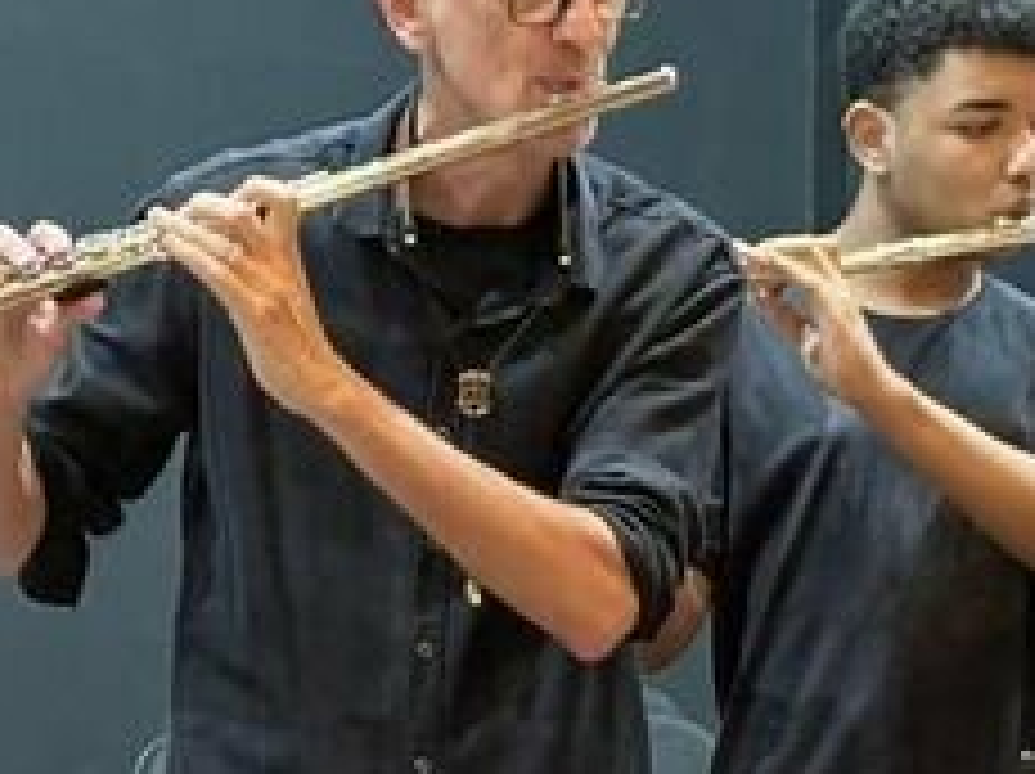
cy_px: 774
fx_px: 5406
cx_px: 626
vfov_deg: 8.1
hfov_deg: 10.9
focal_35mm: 181
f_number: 1.6
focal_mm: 5.96
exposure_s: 1/30
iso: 320
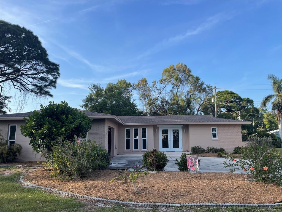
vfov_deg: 53.1
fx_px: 212
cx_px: 141
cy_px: 106
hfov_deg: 67.3
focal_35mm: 26
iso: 32
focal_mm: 4.2
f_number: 1.6
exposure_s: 1/1916
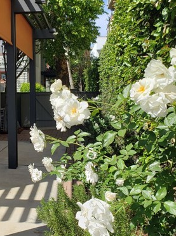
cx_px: 39
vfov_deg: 42.1
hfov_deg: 31.4
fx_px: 305
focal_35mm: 45
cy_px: 121
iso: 50
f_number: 2.4
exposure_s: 1/1167
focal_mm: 4.3
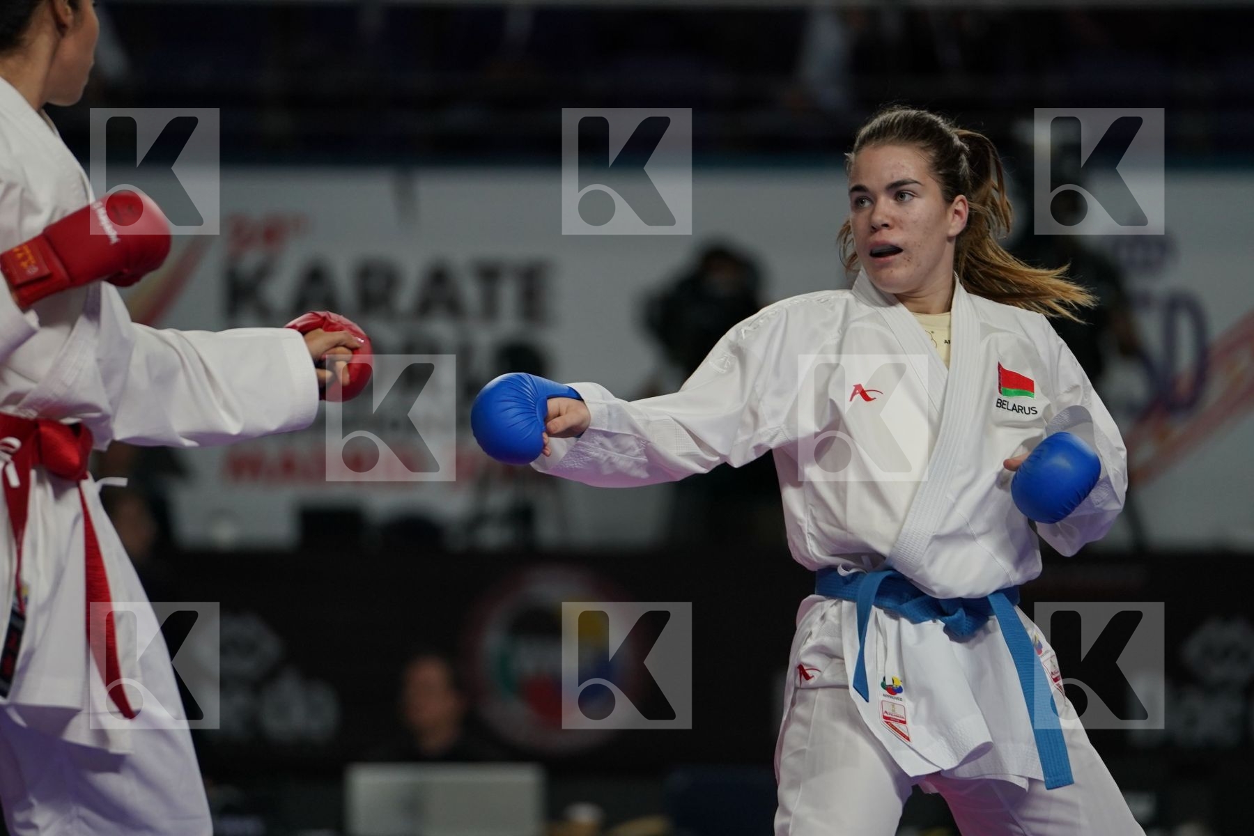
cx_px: 627
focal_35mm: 288
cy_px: 418
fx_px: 10031
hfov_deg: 7.2
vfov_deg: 4.8
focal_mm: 192
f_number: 2.8
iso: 800
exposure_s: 1/1000
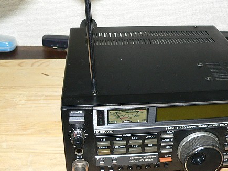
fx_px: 349
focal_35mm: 53
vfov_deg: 27.5
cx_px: 139
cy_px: 73
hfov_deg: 36.0
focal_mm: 6
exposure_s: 1/60
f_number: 2.8
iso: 200
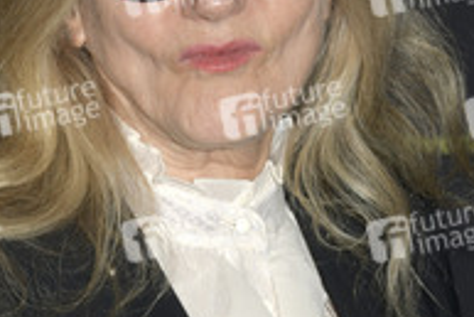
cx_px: 217
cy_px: 49
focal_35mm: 154
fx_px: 2029
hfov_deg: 13.3
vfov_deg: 8.9
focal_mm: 66
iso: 250
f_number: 6.3
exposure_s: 1/250
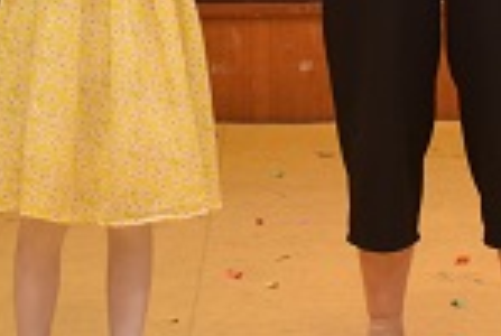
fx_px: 2859
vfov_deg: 6.5
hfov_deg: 10.0
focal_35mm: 205
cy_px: -333
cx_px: 407
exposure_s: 1/80
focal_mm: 34
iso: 800
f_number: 4.2
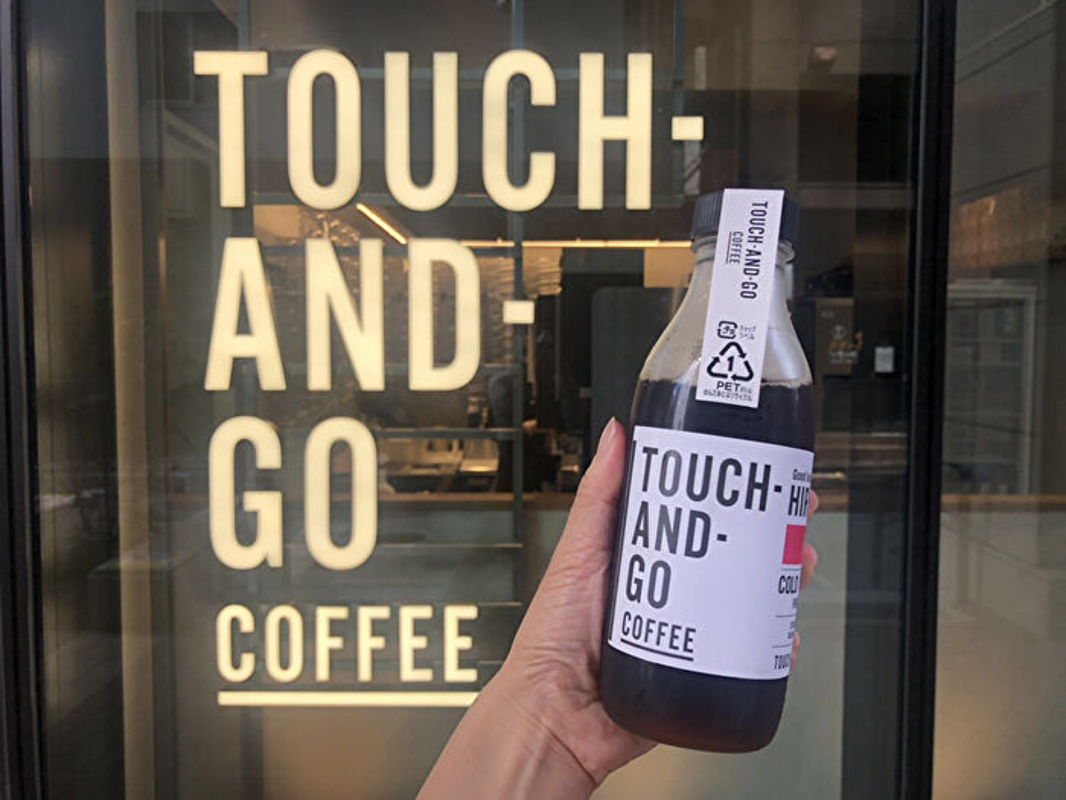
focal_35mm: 28
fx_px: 862
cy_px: 400
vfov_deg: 49.7
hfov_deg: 63.4
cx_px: 533
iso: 25
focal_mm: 3.99
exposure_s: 1/120
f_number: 1.8
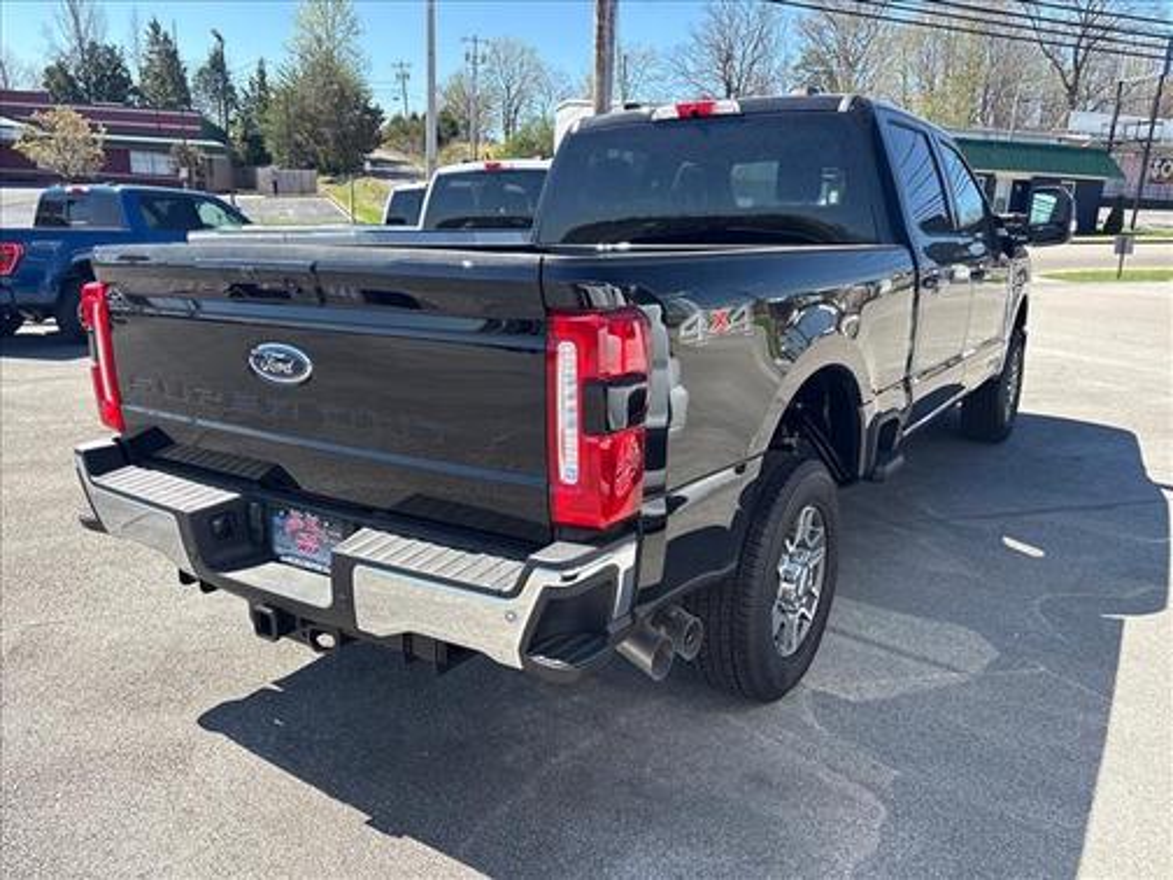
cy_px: 440
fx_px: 881
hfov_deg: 67.3
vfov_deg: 53.1
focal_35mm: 26
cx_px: 586
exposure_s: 1/1287
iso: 64
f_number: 1.6
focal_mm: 5.96
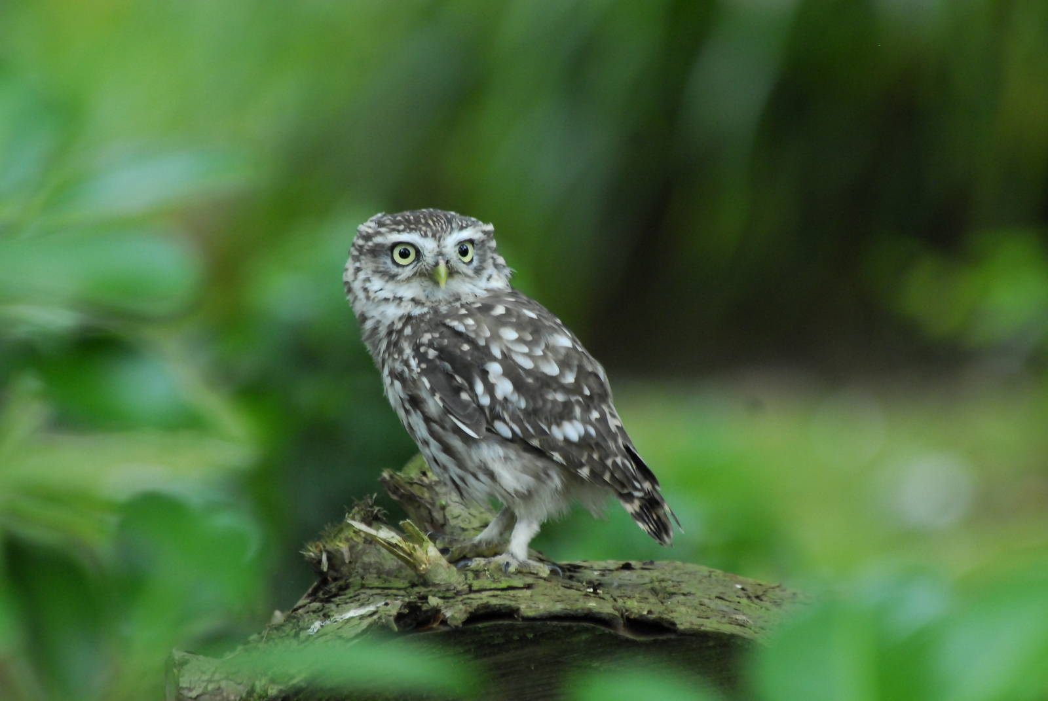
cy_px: 350
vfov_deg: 2.3
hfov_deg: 3.4
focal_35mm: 600
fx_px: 17487
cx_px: 524
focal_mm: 400
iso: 1000
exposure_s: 1/100
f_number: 5.6
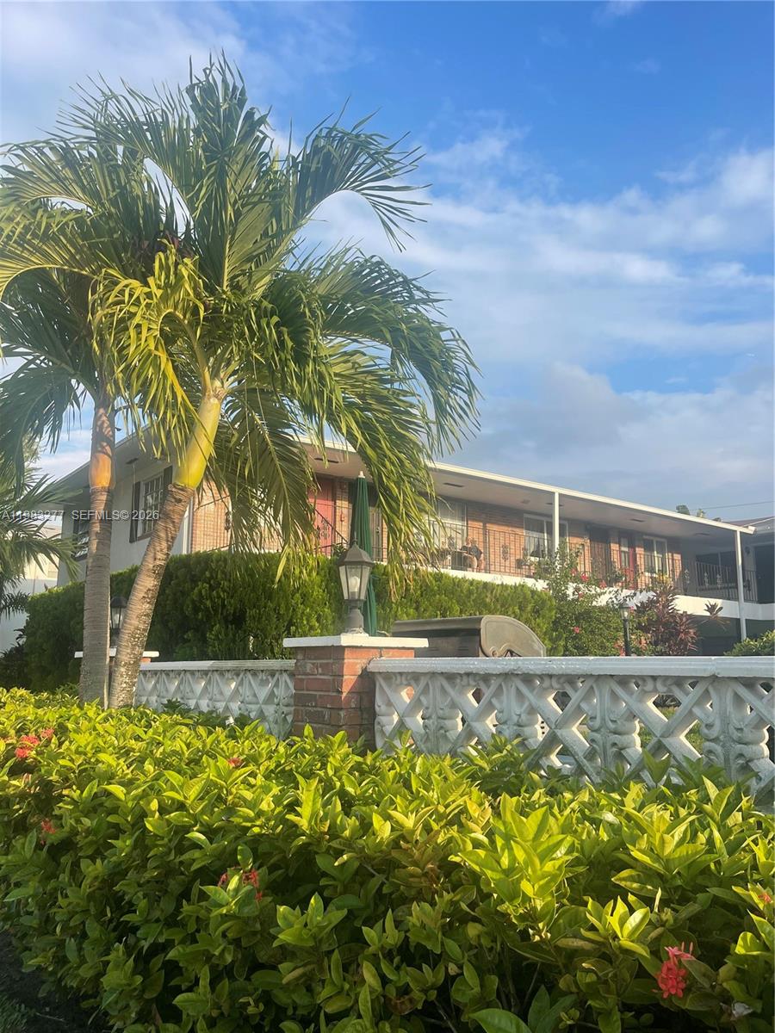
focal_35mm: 26
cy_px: 516
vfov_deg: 67.3
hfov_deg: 53.1
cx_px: 388
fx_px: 776
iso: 32
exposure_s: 1/1767
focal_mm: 5.1
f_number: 1.6
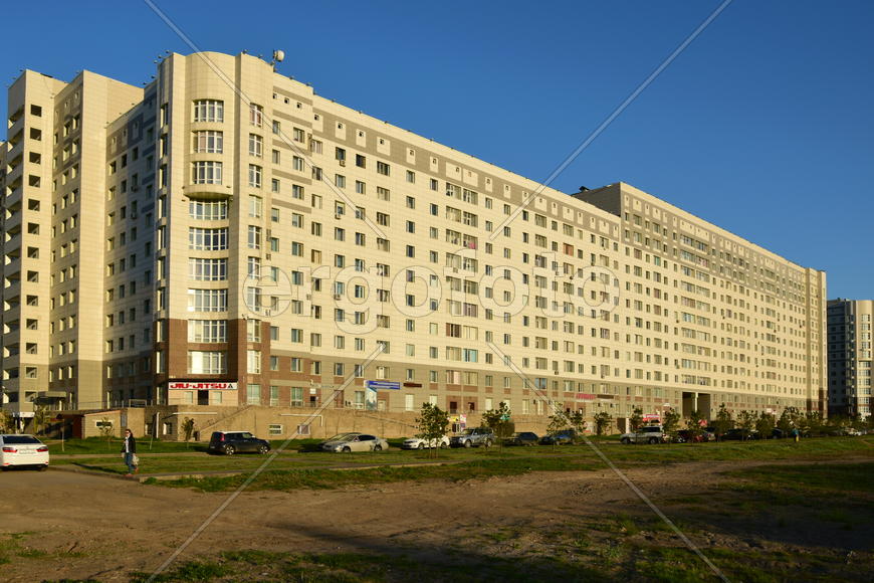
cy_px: 292
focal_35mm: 27
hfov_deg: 67.4
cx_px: 437
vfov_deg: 47.9
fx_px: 655
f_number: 9
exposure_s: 1/200
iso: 100
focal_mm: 18
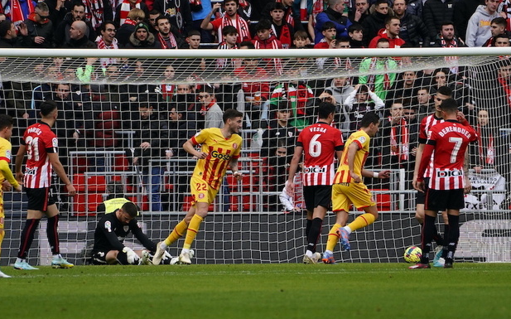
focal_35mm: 594
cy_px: 191
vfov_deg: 2.2
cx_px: 255
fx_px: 8269
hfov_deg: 3.5
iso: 1250
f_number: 5.6
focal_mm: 330
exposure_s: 1/1000
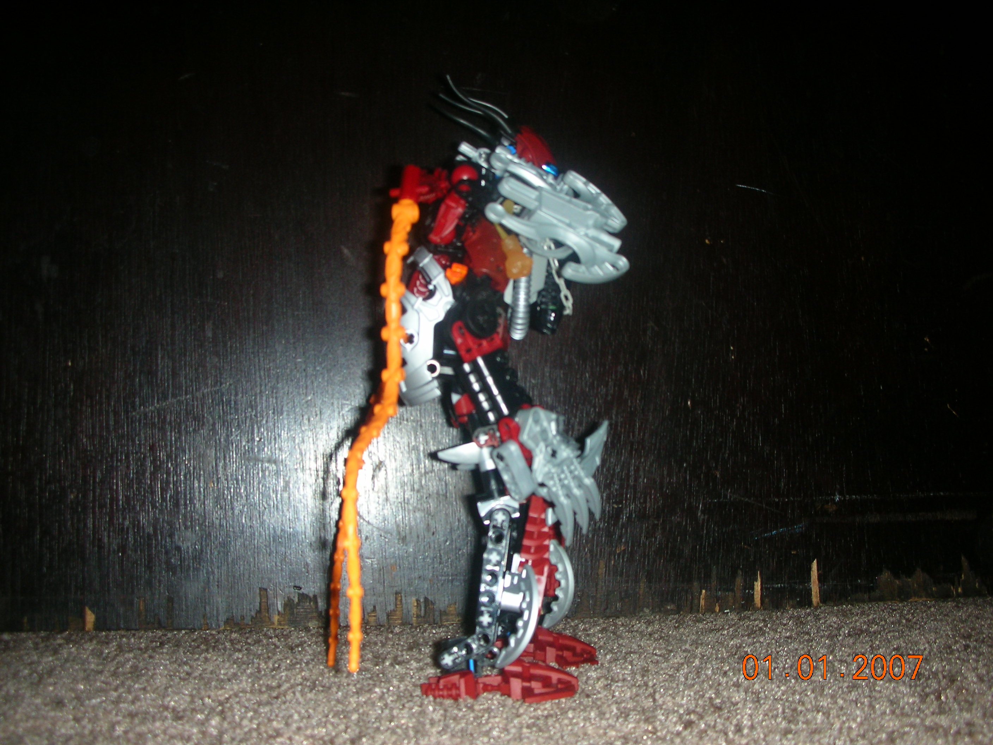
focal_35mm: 35
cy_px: 372
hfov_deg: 52.6
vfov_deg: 40.7
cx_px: 496
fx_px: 1004
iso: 50
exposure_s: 1/60.1
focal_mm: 5.8
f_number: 3
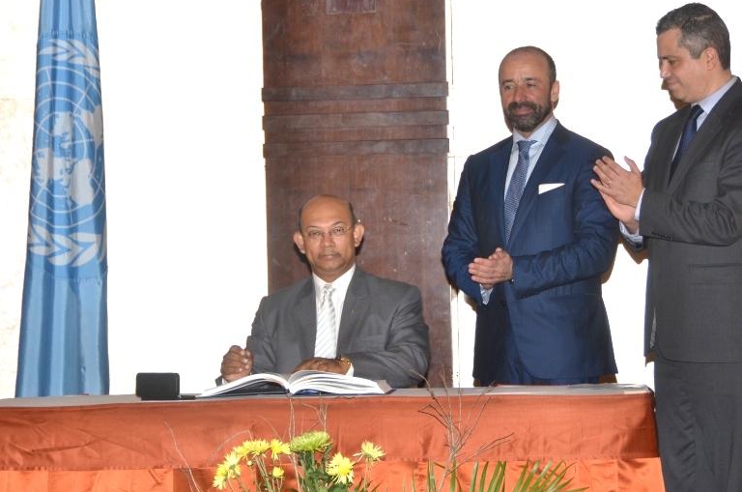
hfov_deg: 14.7
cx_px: 387
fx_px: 2880
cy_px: 197
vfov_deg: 9.8
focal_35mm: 140
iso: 400
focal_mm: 70
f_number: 5.6
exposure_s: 1/60
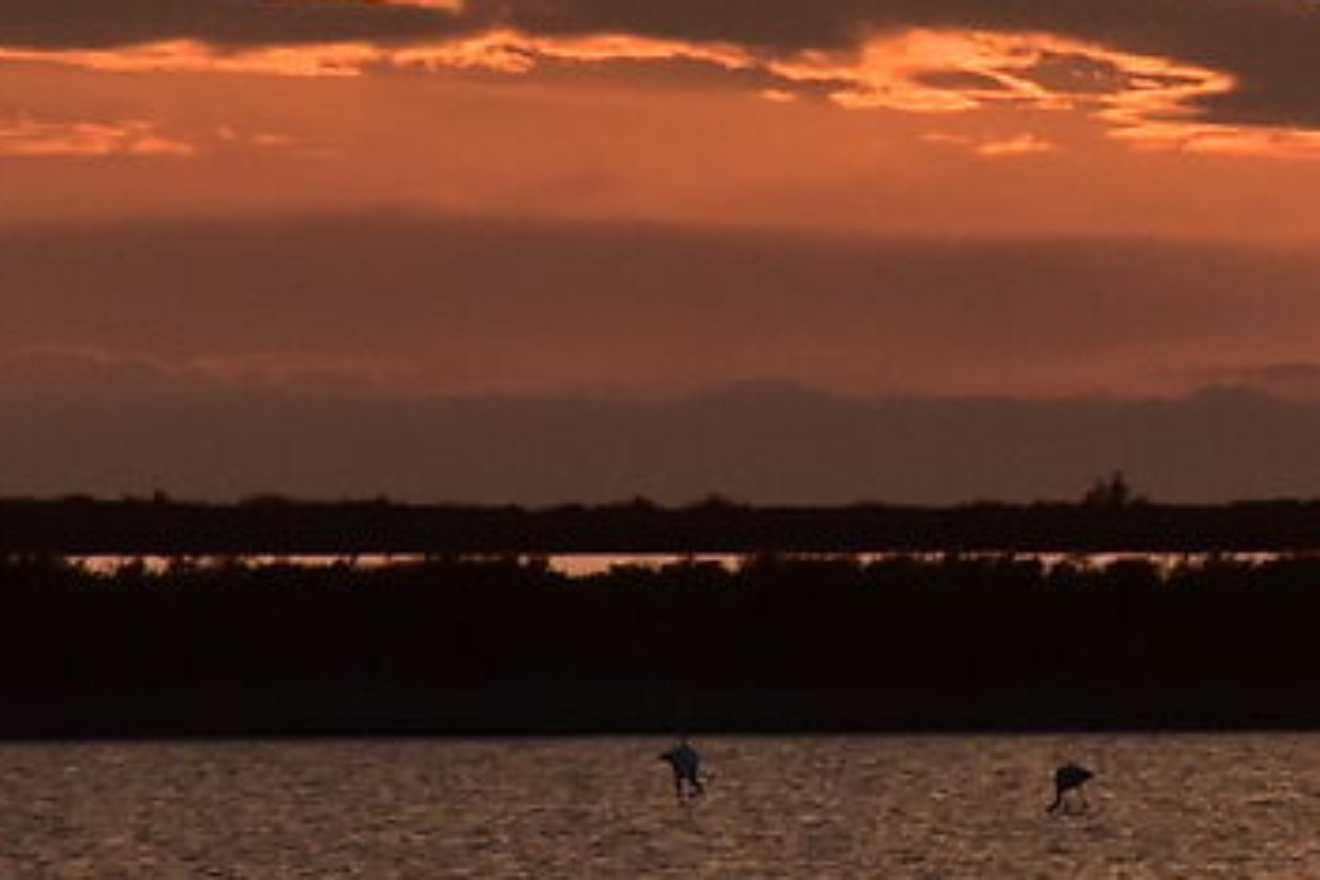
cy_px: -459
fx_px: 50119
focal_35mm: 1367
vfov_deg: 1.0
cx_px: 2350
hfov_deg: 1.5
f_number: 10
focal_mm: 200
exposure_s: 1/1250
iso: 800
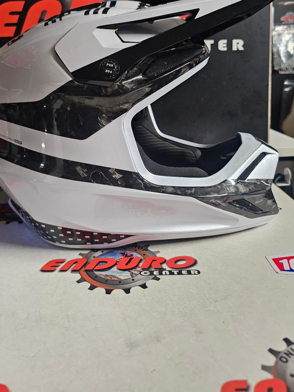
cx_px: 129
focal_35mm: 29
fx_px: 328
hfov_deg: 48.1
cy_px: 152
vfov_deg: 61.0
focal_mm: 6.3
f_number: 1.7
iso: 640
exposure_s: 1/100
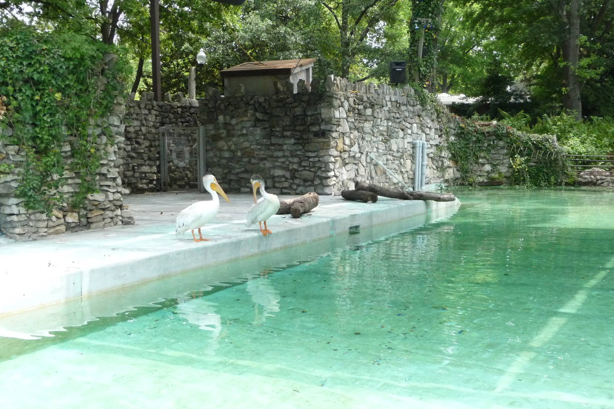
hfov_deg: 34.5
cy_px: 207
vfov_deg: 23.4
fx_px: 989
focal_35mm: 58
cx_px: 309
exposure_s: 1/400
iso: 400
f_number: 4.3
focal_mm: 9.3
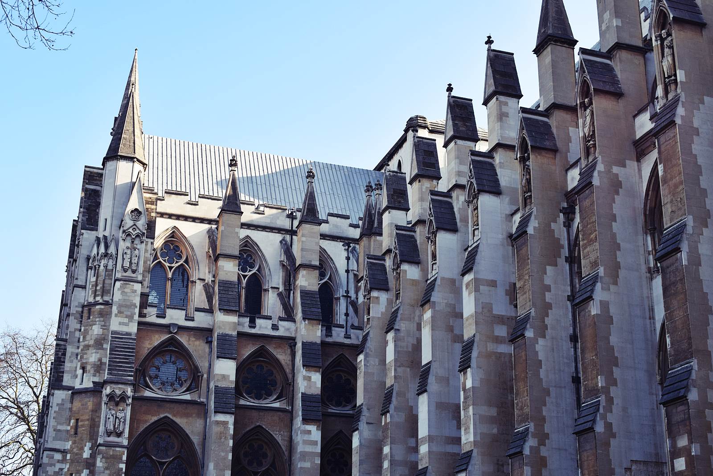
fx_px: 1010
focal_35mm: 51
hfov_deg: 38.9
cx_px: 356
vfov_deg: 26.5
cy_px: 238
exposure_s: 1/250
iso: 320
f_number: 8
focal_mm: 34
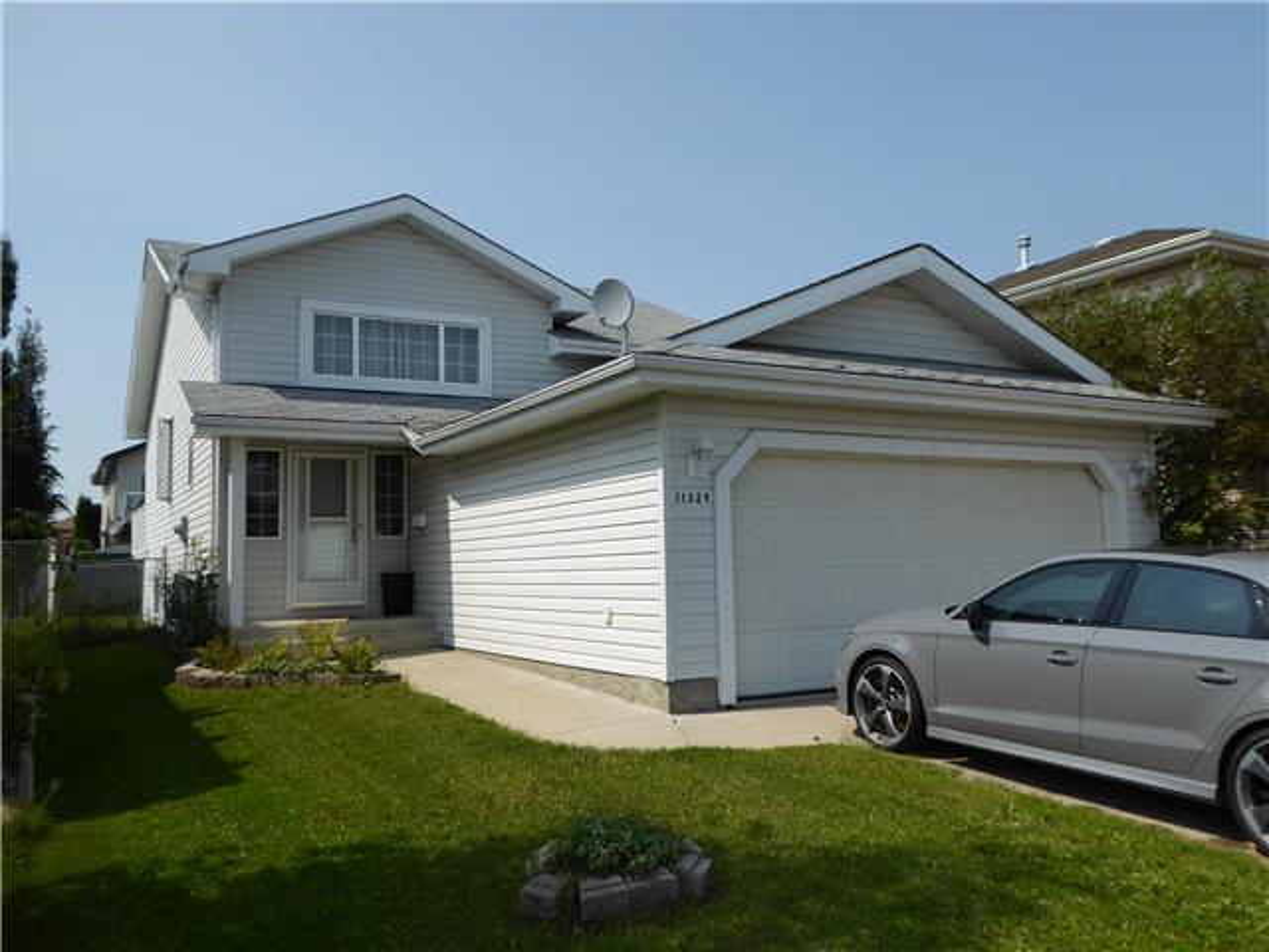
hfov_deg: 61.7
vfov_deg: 48.2
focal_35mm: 29
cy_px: 476
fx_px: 1063
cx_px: 634
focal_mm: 5
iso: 80
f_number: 3.5
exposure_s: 1/1000
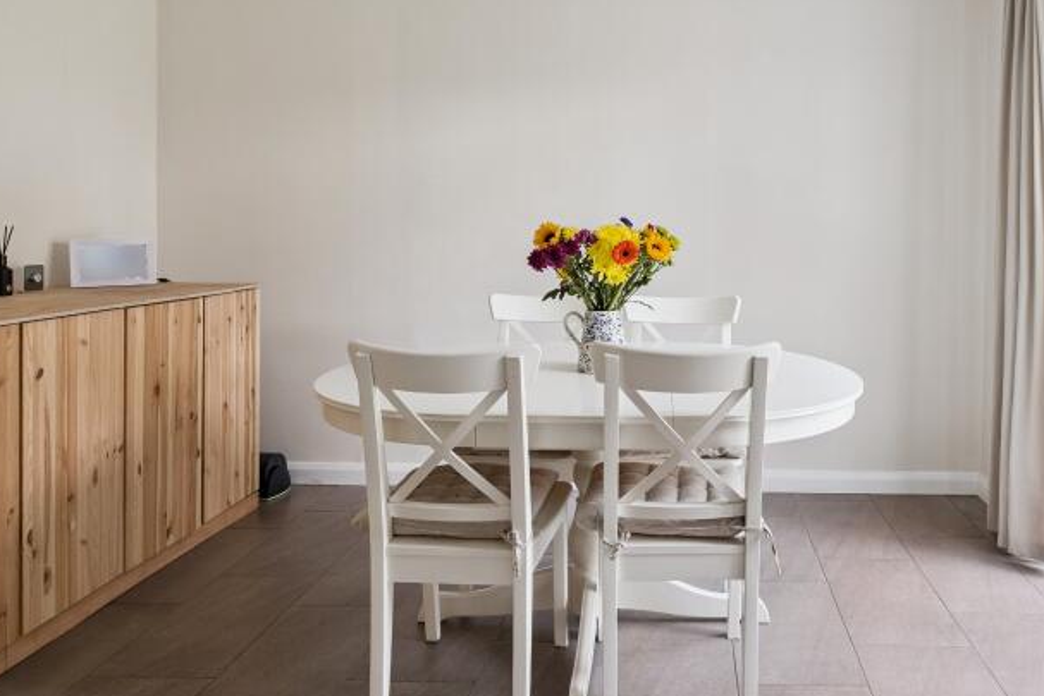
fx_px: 783
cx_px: 662
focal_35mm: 27
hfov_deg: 66.2
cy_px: 223
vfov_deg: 47.1
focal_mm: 16
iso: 640
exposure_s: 1/30
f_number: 5.6
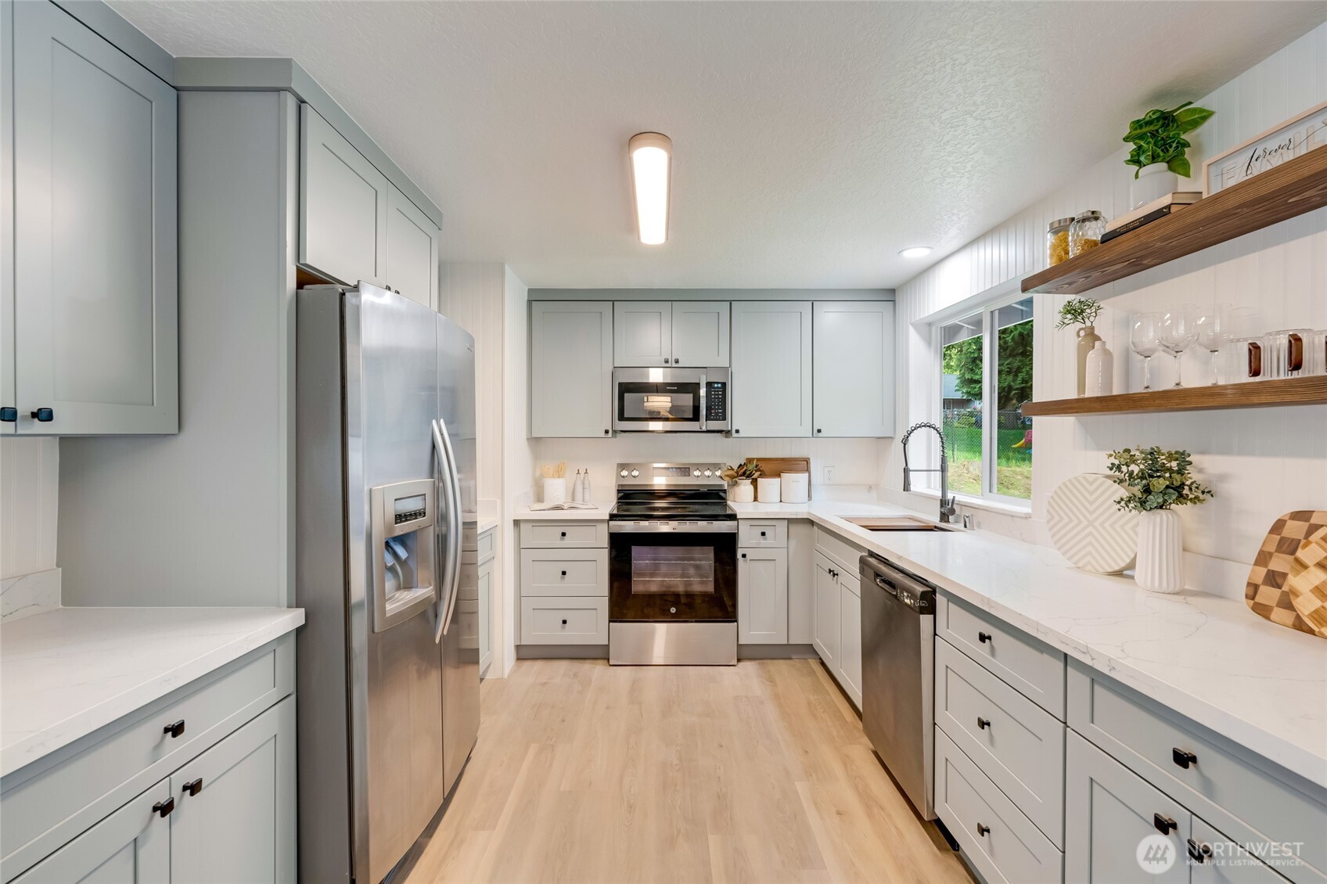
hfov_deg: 96.7
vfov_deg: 73.7
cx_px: 664
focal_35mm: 16
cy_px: 442
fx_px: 590
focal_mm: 16
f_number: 9
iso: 400
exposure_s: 1/125
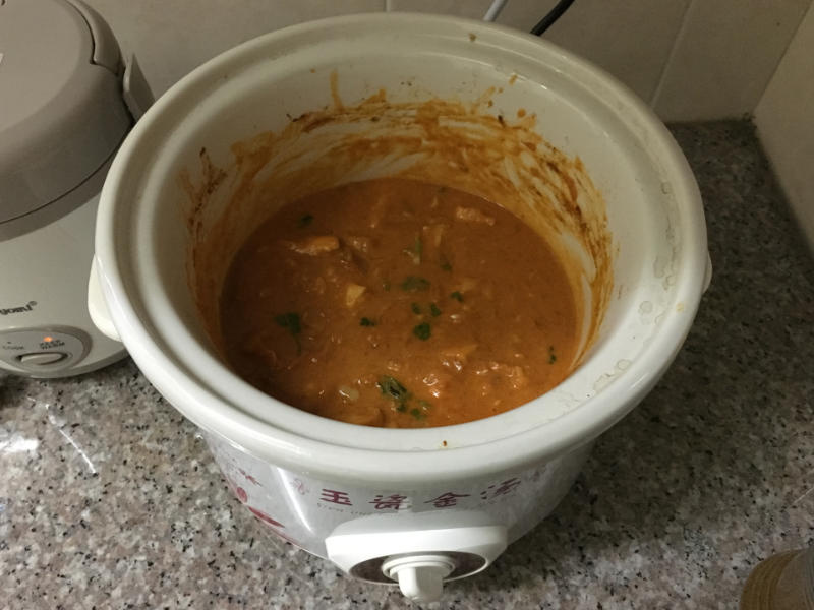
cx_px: 407
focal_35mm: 29
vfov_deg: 48.2
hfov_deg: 61.7
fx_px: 682
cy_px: 305
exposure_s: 1/17
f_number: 2.2
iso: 320
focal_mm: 4.2
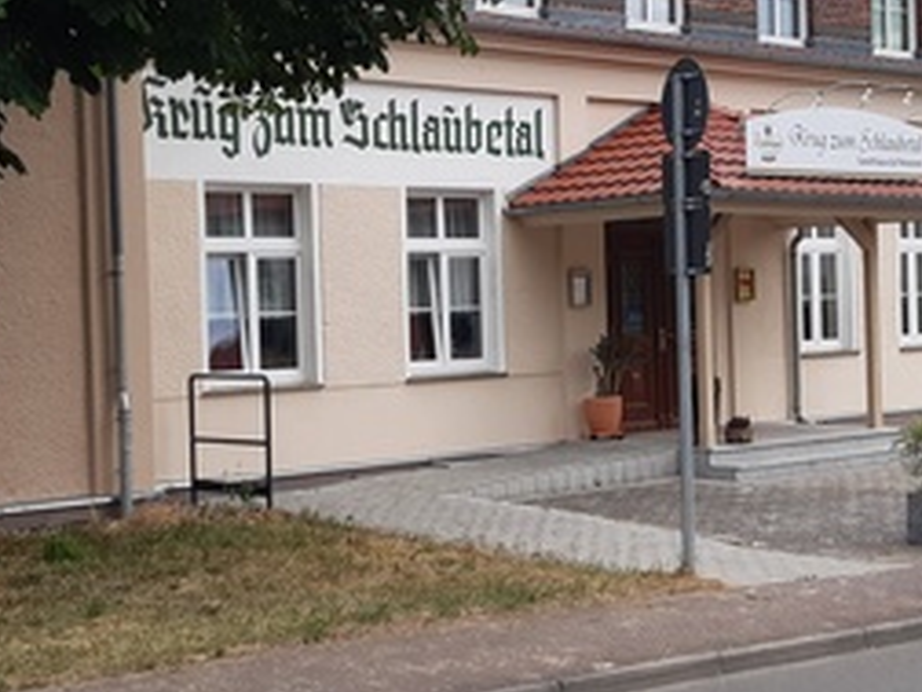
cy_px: 289
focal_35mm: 66
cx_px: 476
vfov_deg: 22.2
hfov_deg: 29.4
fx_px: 1758
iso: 40
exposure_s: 1/1335
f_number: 1.7
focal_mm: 3.92
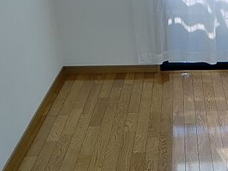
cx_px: 245
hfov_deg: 23.1
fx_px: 527
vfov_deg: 17.8
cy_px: 188
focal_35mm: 80
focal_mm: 6.3
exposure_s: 1/125
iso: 64
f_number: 3.1
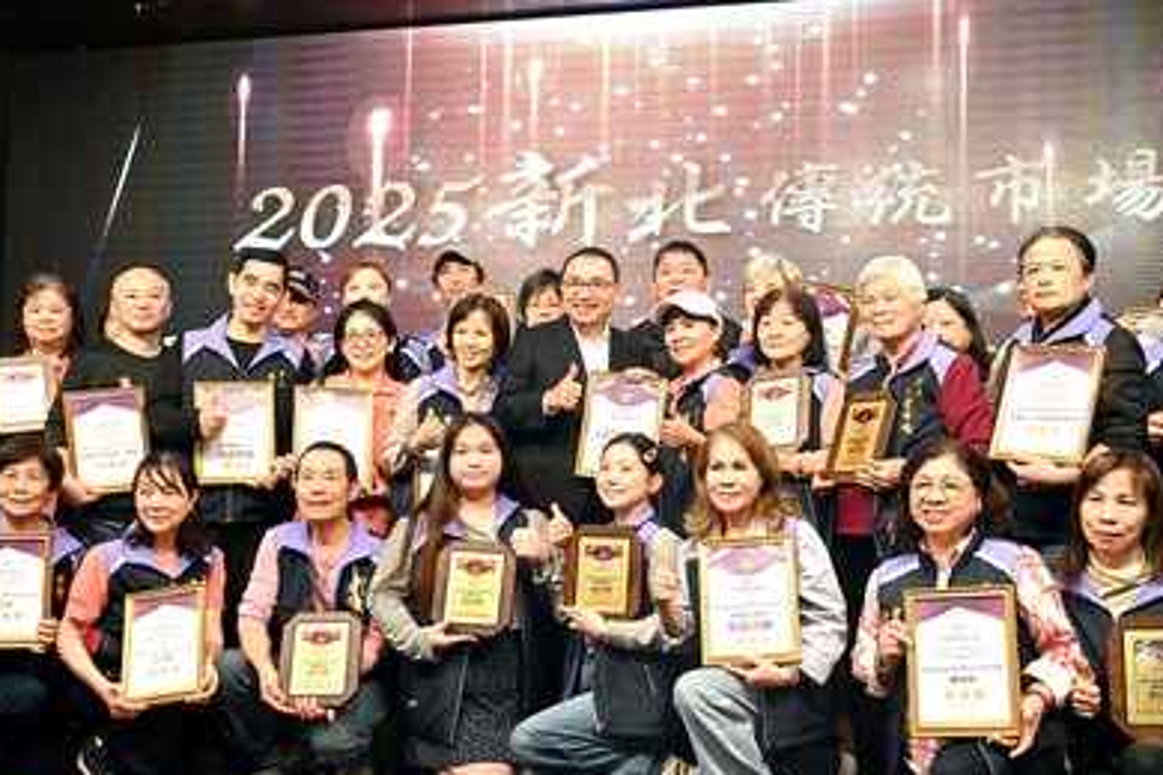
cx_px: 587
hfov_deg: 49.6
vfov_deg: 34.2
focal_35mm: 39
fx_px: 1260
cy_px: 395
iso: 5000
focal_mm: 38
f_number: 6.3
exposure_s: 1/125
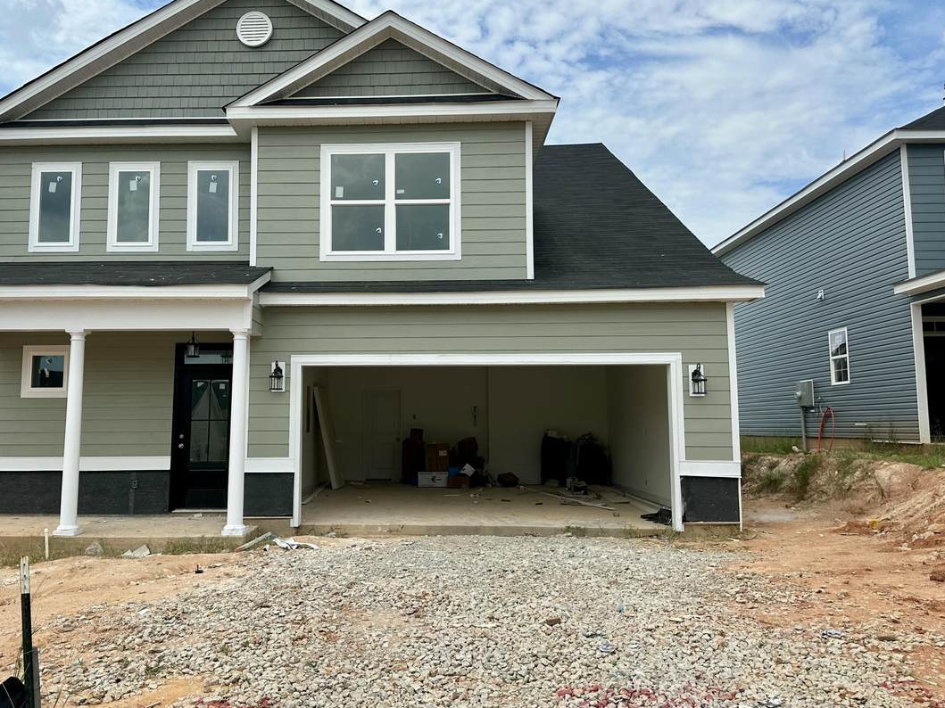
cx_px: 393
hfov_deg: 61.3
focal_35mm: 29
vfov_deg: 48.2
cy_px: 335
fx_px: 792
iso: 80
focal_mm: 6.86
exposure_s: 1/4184
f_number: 1.78
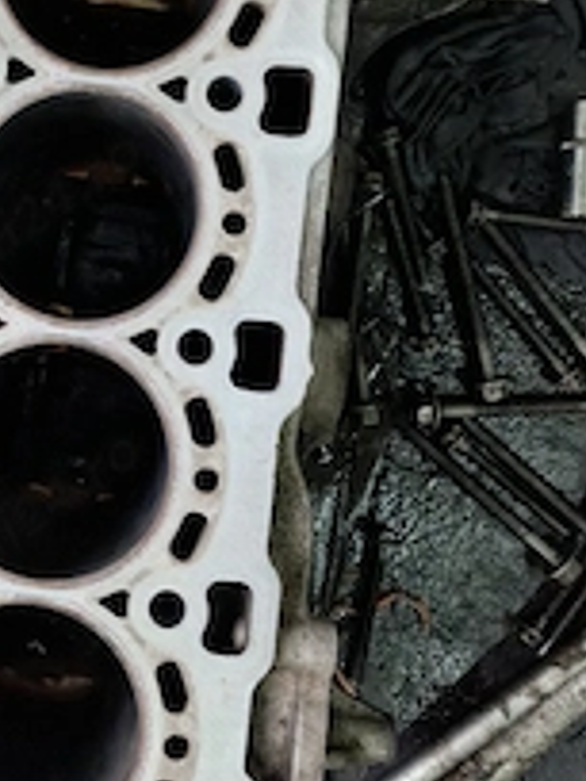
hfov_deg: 31.1
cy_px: 276
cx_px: 92
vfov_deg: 41.7
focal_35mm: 45
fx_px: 1016
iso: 200
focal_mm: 6.4
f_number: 1.8
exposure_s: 1/50
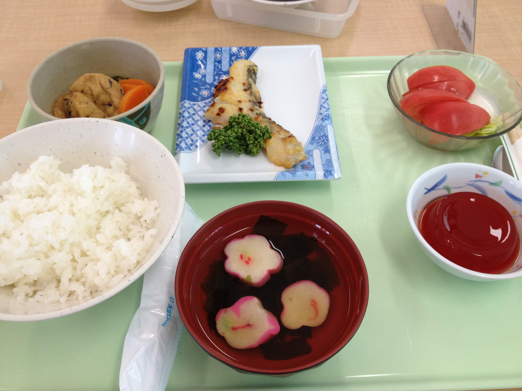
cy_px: 196
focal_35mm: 35
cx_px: 261
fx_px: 528
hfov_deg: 52.6
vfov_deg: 40.7
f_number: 2.4
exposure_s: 1/120
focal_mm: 4.28
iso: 100
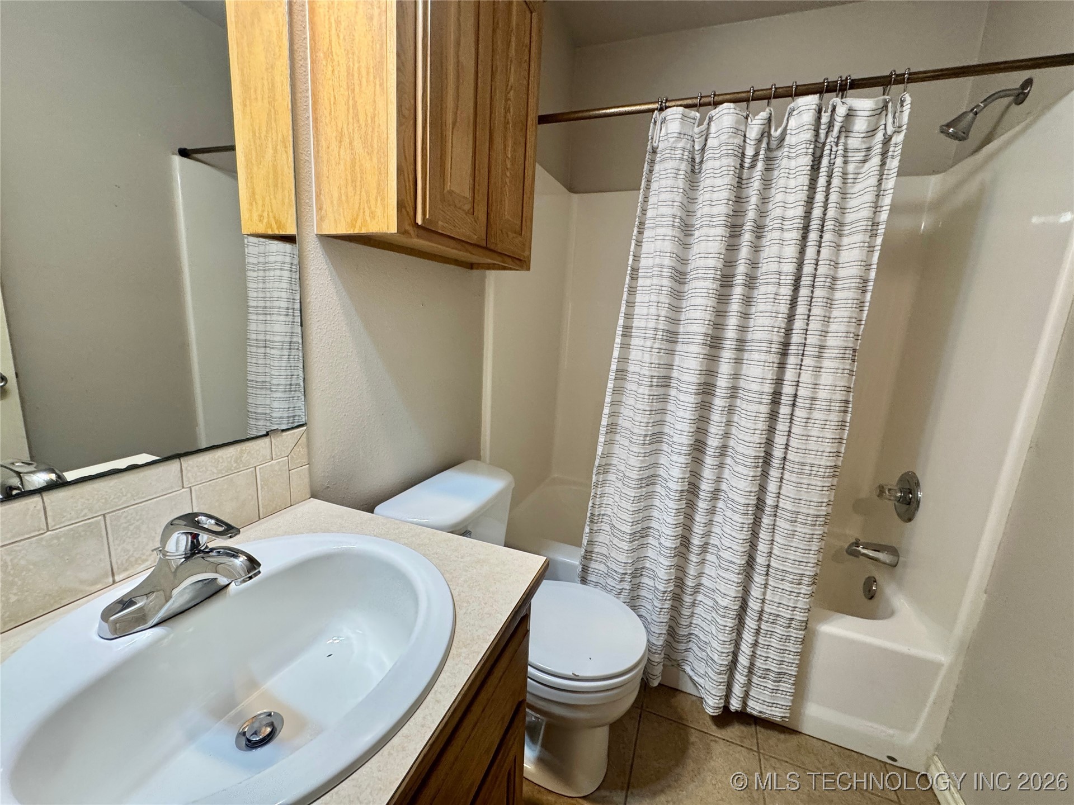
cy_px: 402
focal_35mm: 14
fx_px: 434
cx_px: 537
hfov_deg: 102.1
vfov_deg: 85.7
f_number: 2.2
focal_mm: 2.22
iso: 250
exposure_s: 1/60
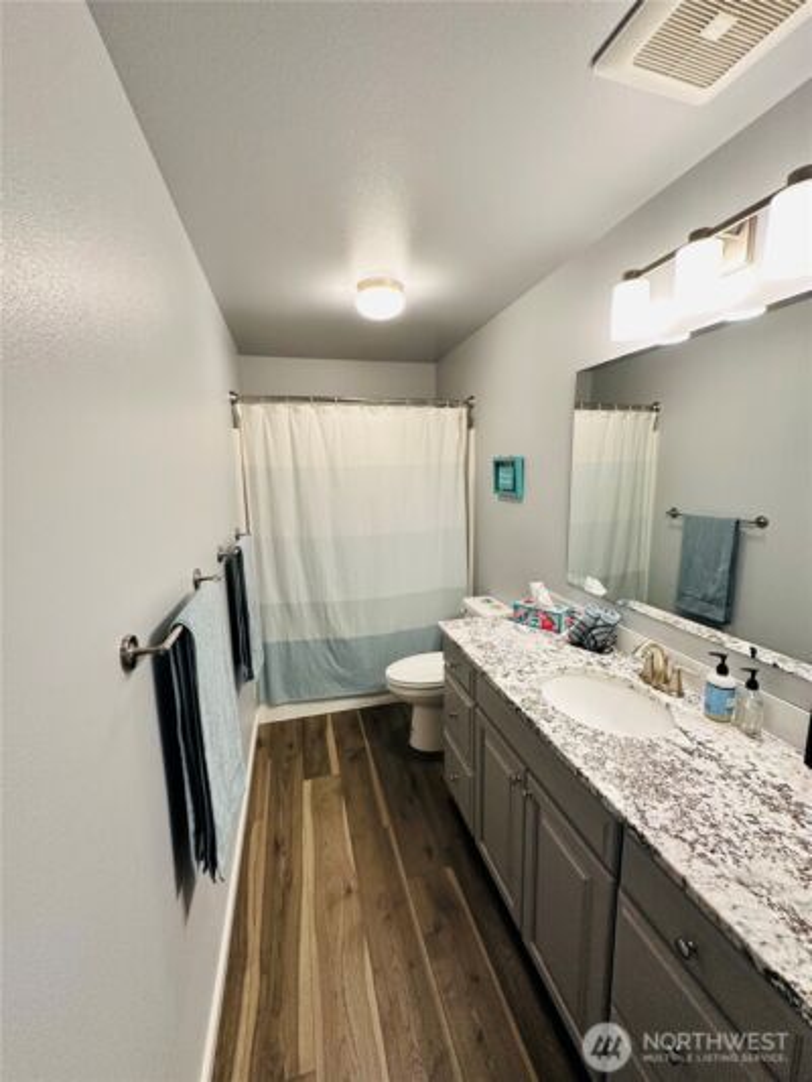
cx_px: 406
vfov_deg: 102.1
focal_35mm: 14
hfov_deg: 85.7
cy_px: 541
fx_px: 438
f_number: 2.2
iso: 250
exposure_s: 1/120
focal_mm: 2.22
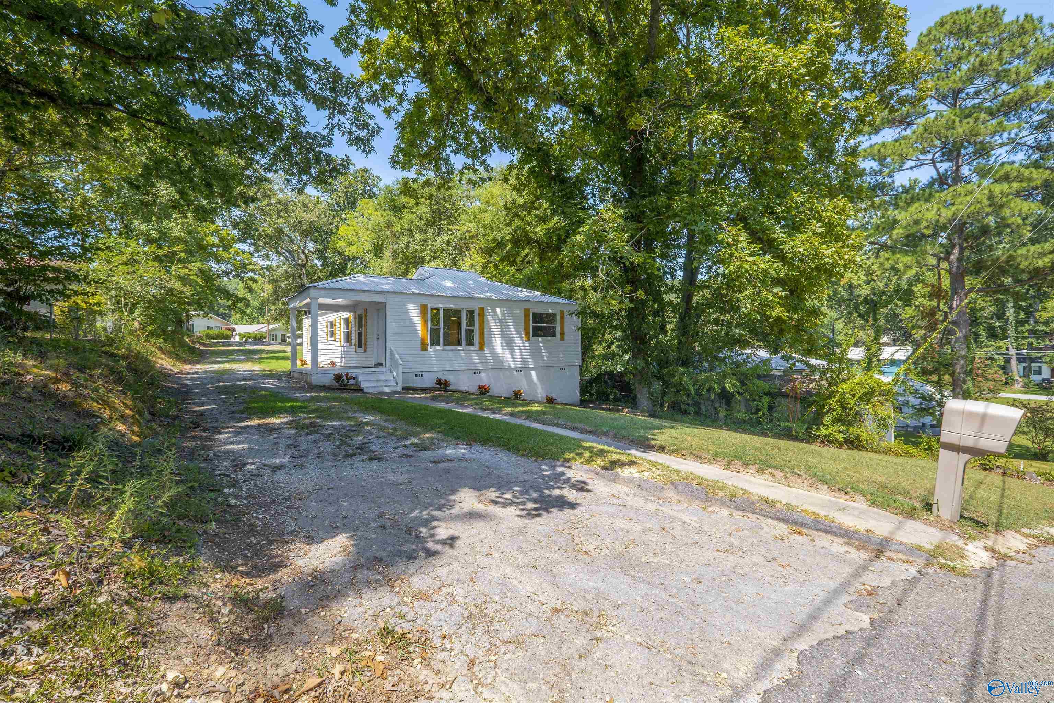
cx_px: 527
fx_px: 439
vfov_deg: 77.3
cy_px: 352
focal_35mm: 15
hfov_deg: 100.4
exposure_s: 1/500
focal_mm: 10
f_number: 8
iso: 800
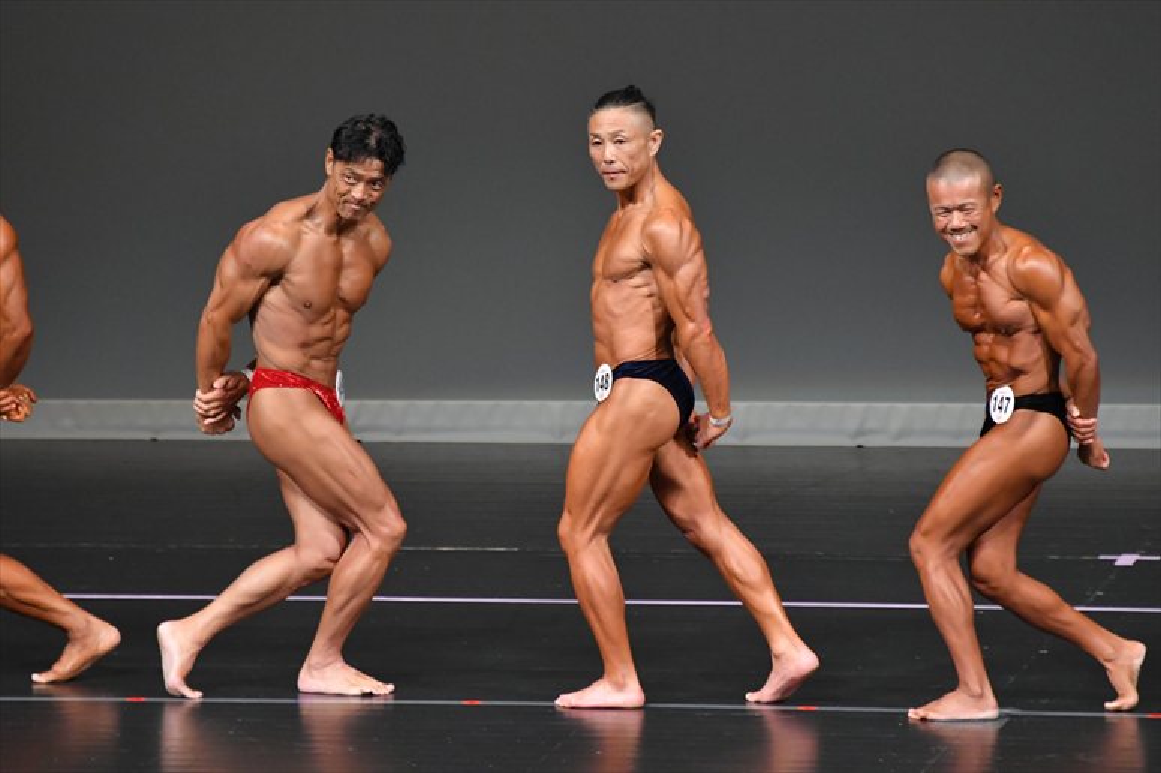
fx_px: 12088
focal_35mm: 375
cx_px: 580
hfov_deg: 5.5
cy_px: 386
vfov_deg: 3.7
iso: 4000
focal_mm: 250
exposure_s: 1/400
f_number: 5.6
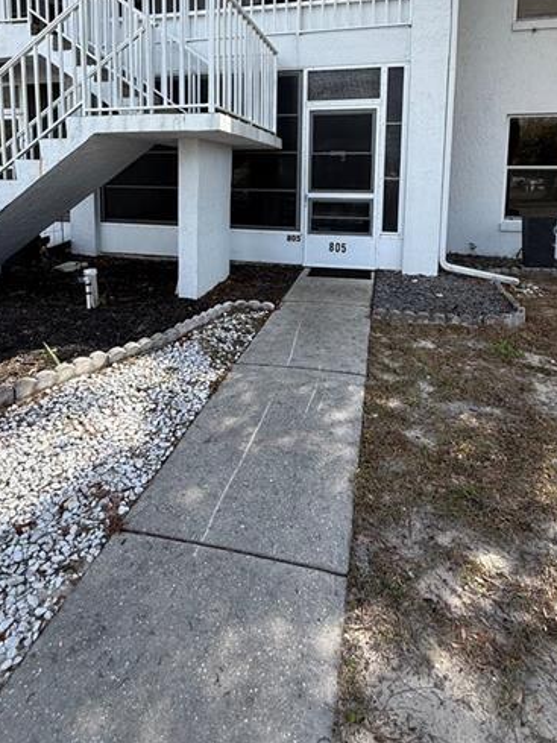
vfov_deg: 73.6
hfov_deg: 61.0
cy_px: 236
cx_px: 258
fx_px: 472
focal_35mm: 22
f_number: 2.2
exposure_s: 1/559
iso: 50
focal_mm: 2.22
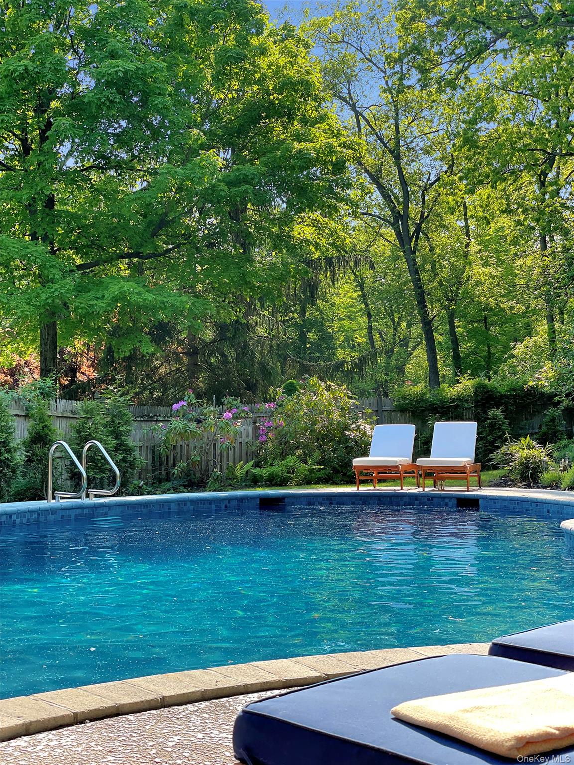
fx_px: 1150
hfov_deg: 28.0
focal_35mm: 52
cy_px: 382
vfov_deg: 36.8
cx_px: 287
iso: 25
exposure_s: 1/309
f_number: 2
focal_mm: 6
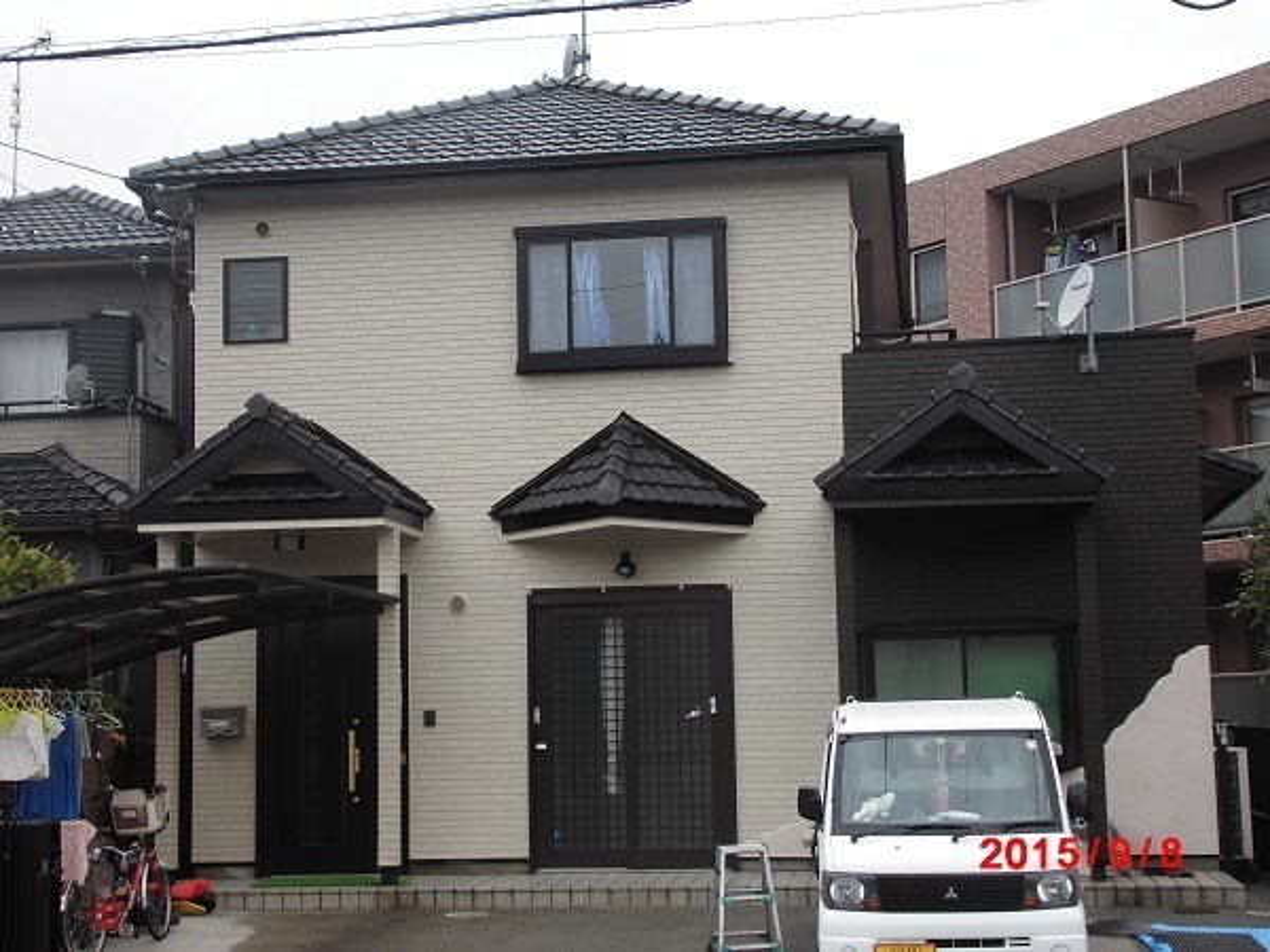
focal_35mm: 50
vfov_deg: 29.1
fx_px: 1834
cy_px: 476
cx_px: 635
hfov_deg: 38.2
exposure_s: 1/125
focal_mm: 8.85
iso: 64
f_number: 4
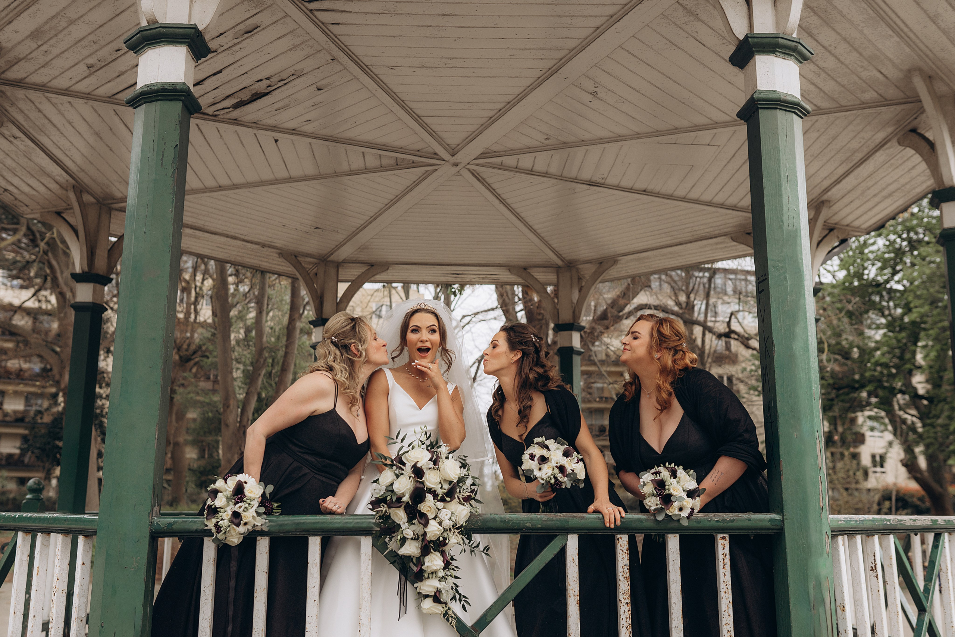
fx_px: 928
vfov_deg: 37.9
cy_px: 318
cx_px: 478
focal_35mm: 35
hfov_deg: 54.4
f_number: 2.8
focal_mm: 35
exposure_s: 1/2000
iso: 250
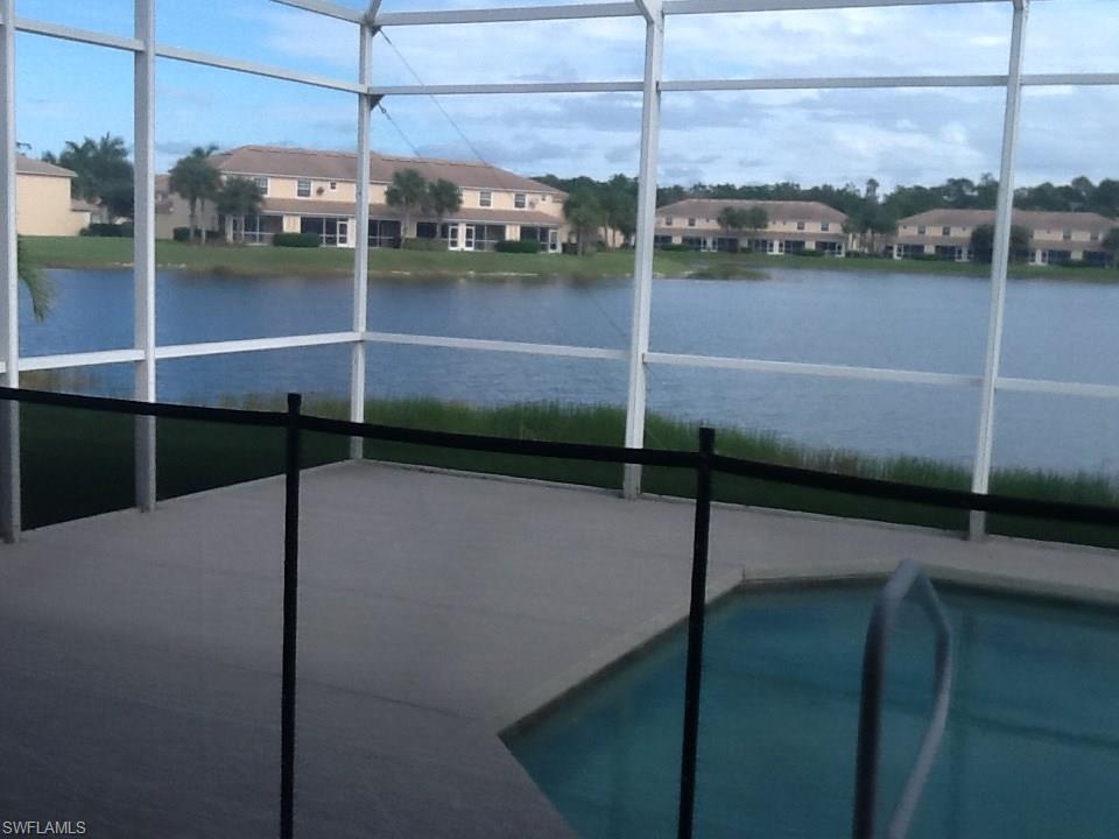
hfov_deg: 42.9
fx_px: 1422
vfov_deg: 32.9
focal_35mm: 44
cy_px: 420
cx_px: 560
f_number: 2.4
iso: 40
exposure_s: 1/557
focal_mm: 2.03
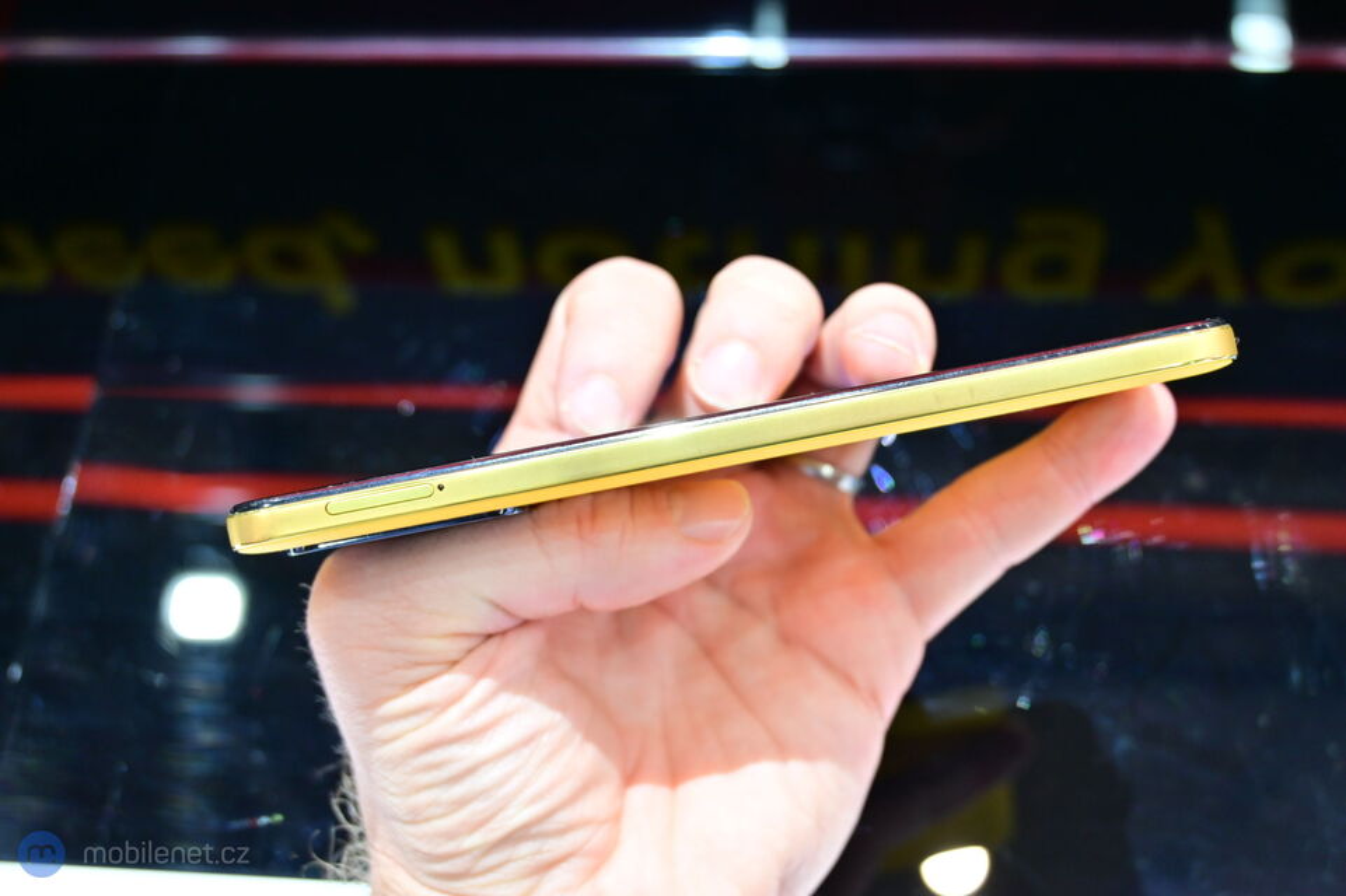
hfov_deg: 48.7
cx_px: 673
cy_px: 448
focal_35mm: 40
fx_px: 1486
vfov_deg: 33.6
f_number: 4.5
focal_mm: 26.5
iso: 400
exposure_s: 1/40
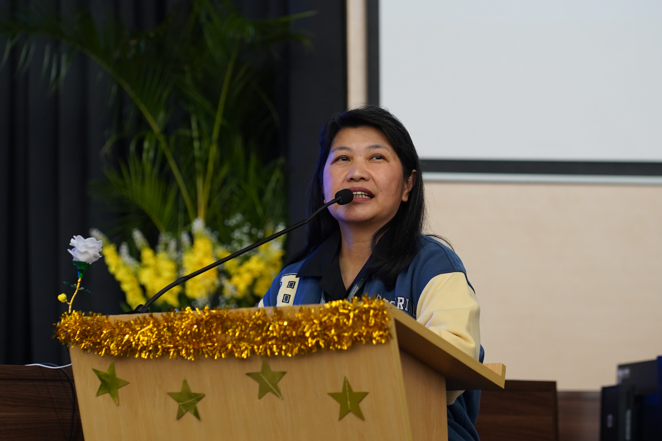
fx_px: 2335
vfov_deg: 10.8
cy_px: 220
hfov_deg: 16.1
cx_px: 331
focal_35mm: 127
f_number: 2.8
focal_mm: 85
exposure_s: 1/100
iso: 1600
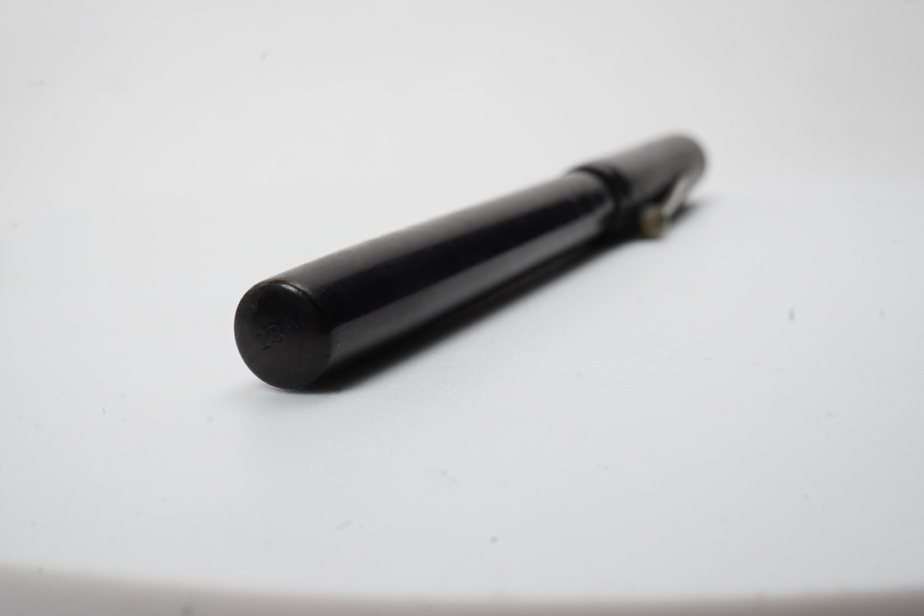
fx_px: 1155
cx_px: 462
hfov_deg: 43.6
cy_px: 308
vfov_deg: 29.9
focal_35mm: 45
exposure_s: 1/100
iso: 640
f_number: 16
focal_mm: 30
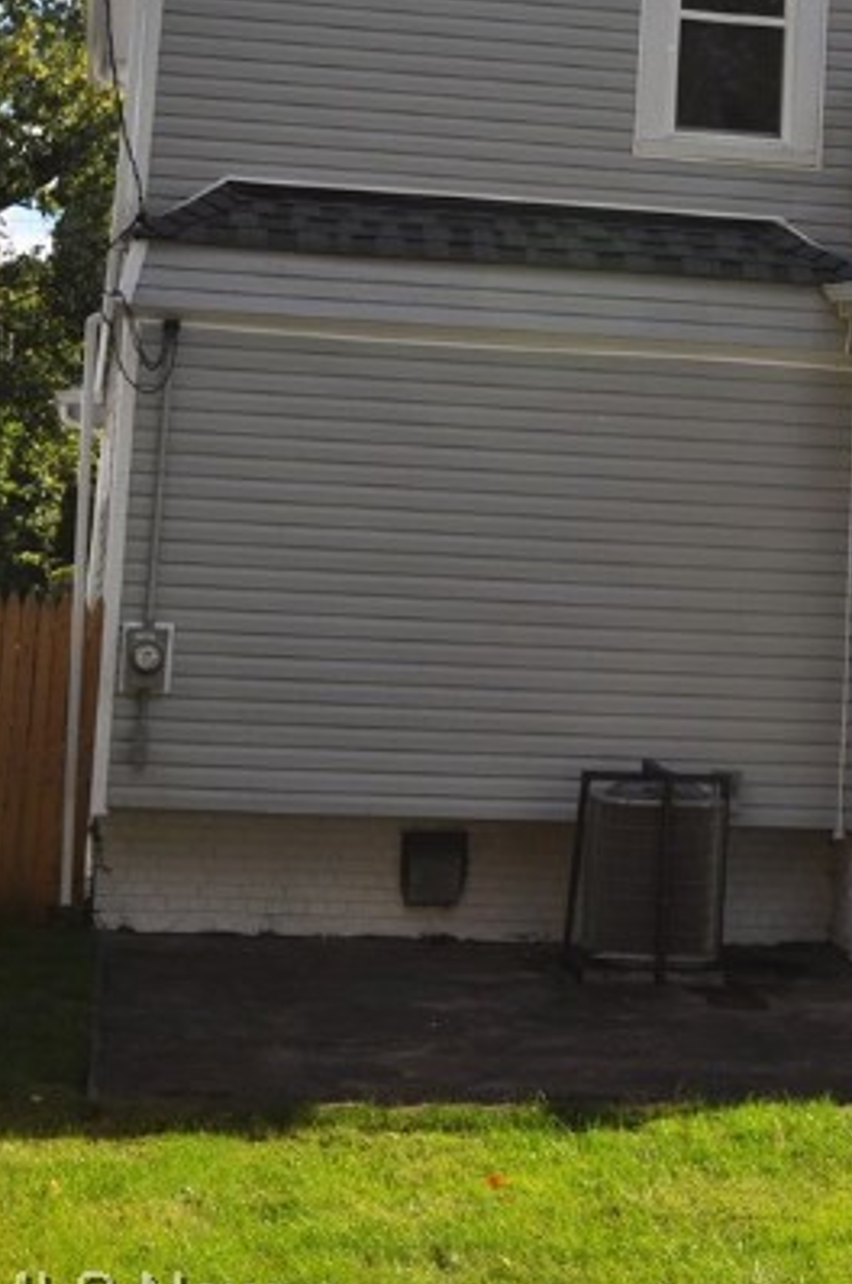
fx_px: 2991
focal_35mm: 84
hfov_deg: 16.0
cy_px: 132
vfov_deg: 23.6
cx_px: 781
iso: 200
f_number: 16
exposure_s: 1/200
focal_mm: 29
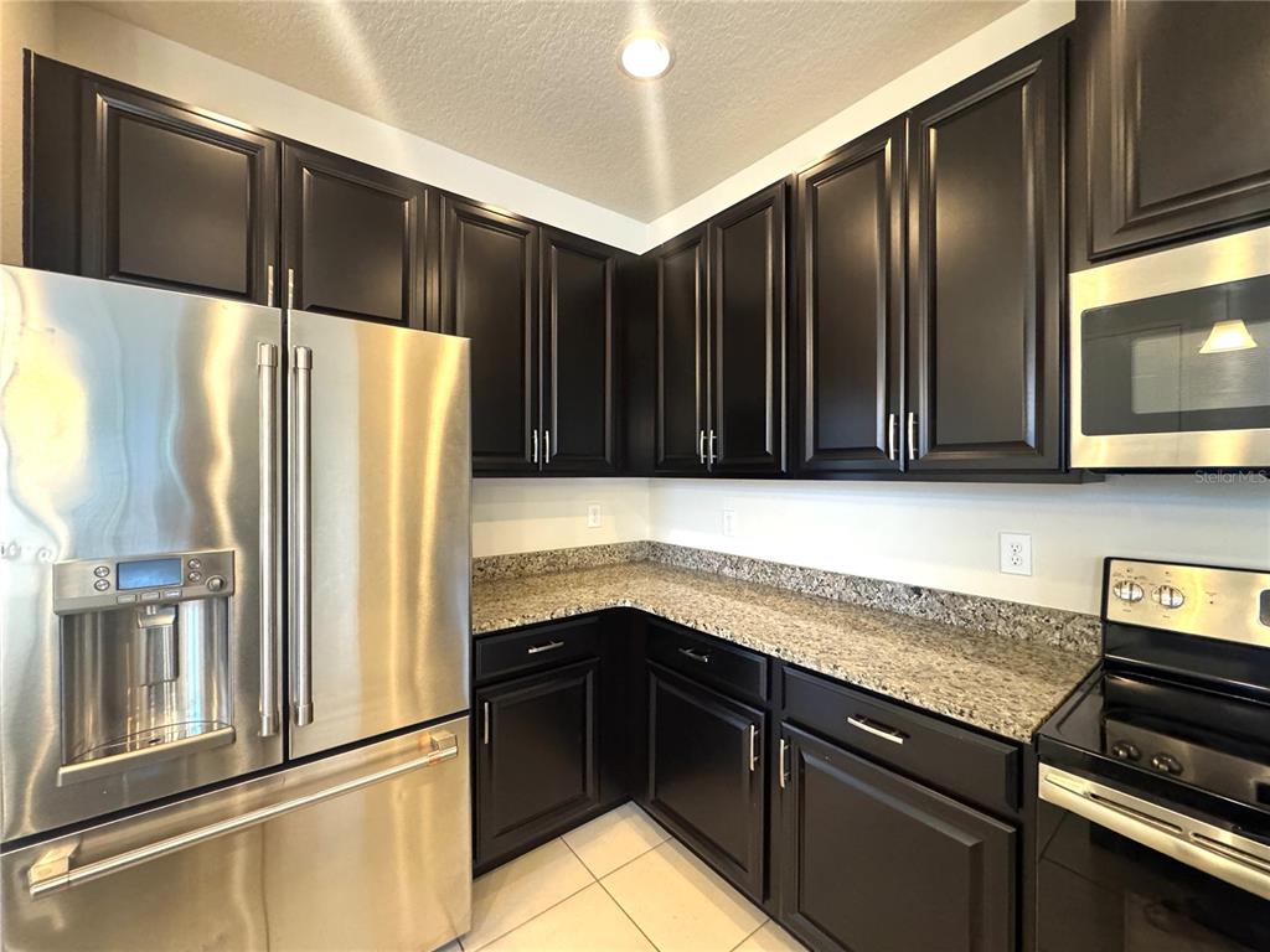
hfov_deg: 102.1
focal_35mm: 14
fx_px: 514
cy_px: 476
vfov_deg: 85.7
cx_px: 635
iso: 800
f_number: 2.2
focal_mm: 2.22
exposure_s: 1/60
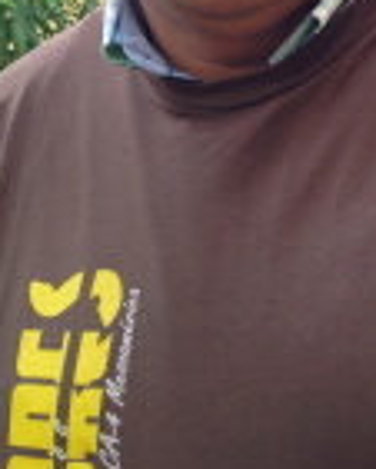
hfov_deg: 17.9
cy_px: -91
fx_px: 1181
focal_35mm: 85
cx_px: 323
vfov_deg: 21.0
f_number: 2.4
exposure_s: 1/177
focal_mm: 4.12
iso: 50
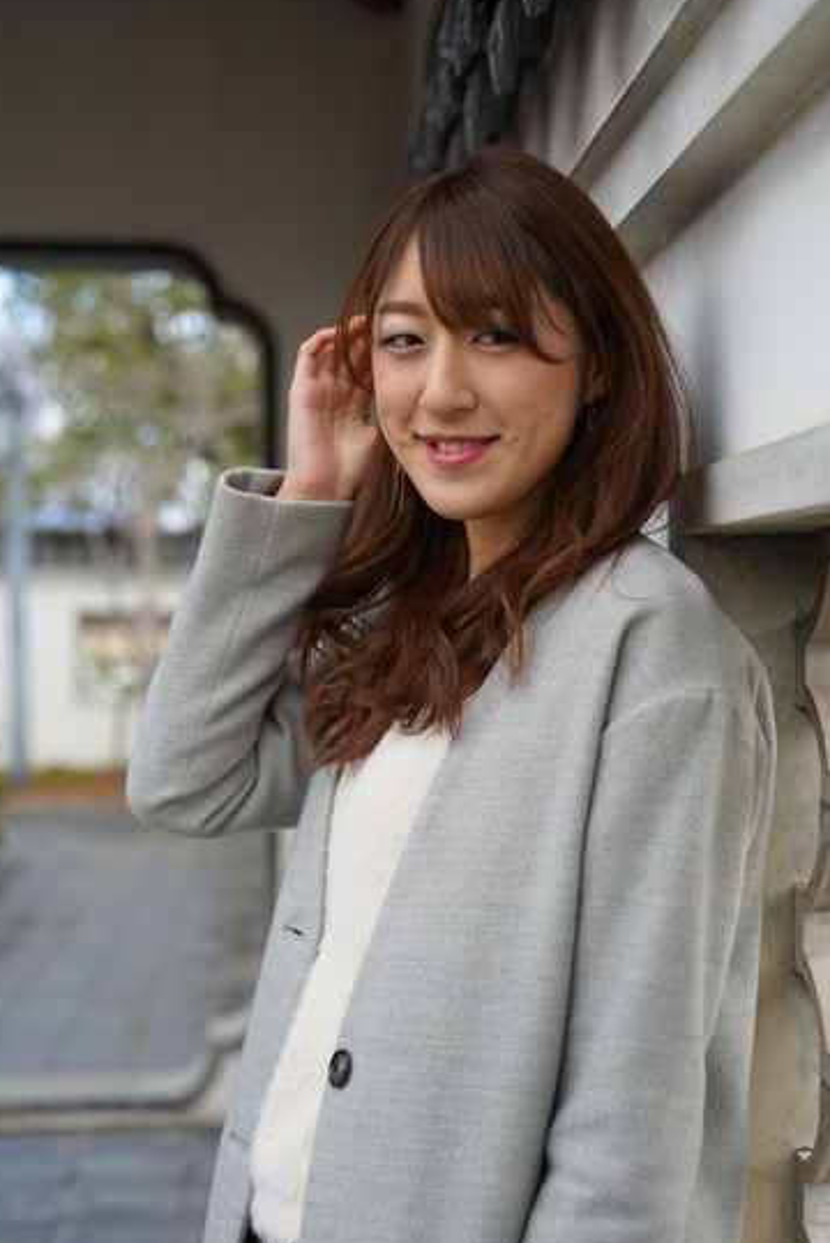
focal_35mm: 57
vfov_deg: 35.0
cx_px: 439
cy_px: 648
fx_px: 1969
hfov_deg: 23.8
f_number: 2.8
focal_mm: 48
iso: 100
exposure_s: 1/250
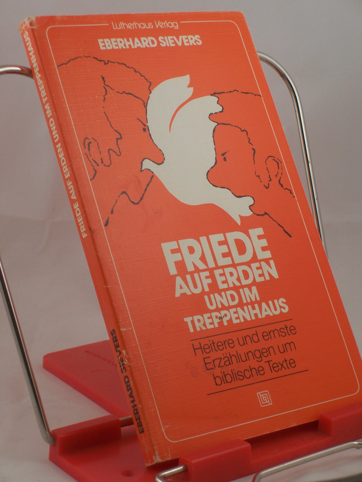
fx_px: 1422
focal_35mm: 102
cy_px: 241
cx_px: 181
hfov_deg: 14.5
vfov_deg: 19.3
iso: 80
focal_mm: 16.8
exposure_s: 1/100
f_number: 4.6
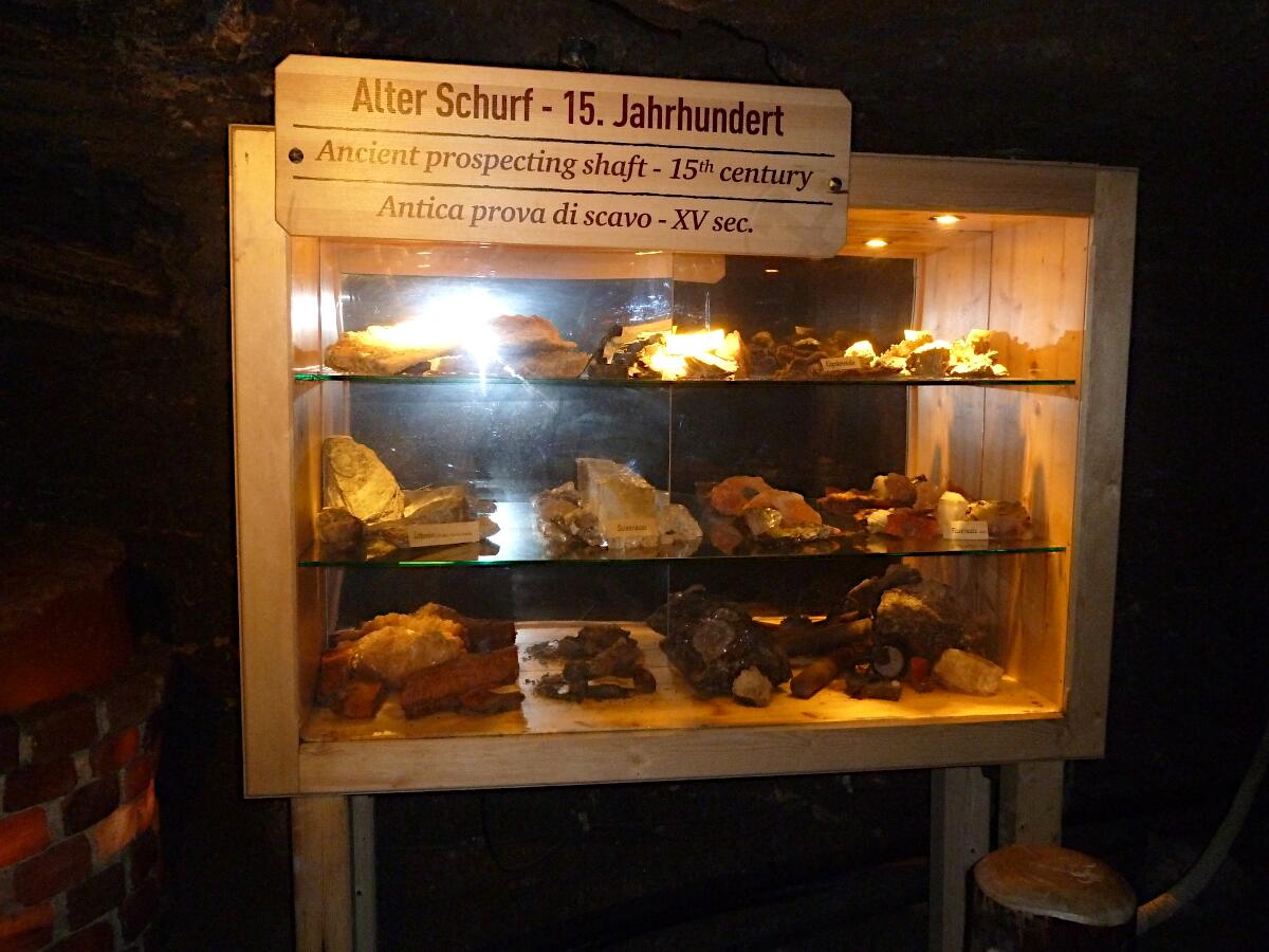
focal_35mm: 29
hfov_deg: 61.7
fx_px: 1063
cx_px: 634
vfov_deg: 48.2
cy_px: 476
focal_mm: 4.7
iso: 400
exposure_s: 1/30
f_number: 3.4
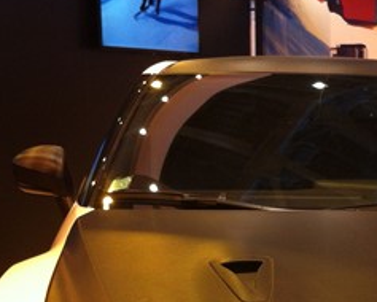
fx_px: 1027
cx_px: 433
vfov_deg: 16.3
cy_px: 331
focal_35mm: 92
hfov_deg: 19.7
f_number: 2.8
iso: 100
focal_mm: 3.85
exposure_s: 1/15
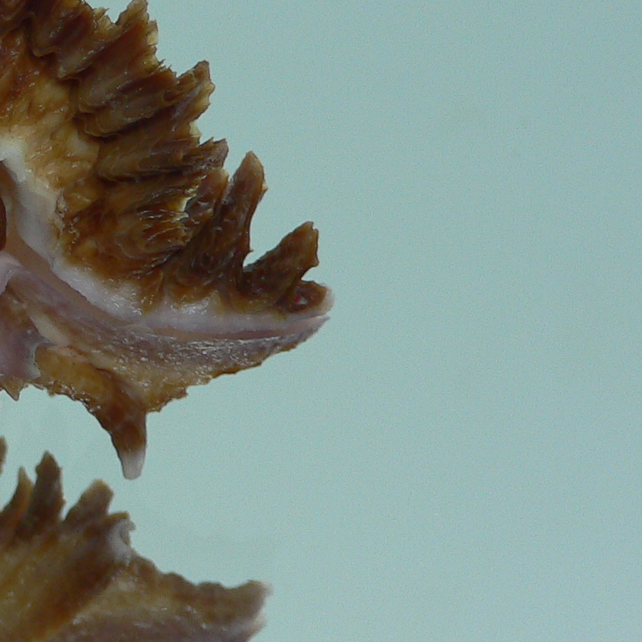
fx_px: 1721
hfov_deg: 19.9
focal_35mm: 82
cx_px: -112
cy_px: 299
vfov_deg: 21.1
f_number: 2.8
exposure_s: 1/60
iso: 80
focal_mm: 4.6
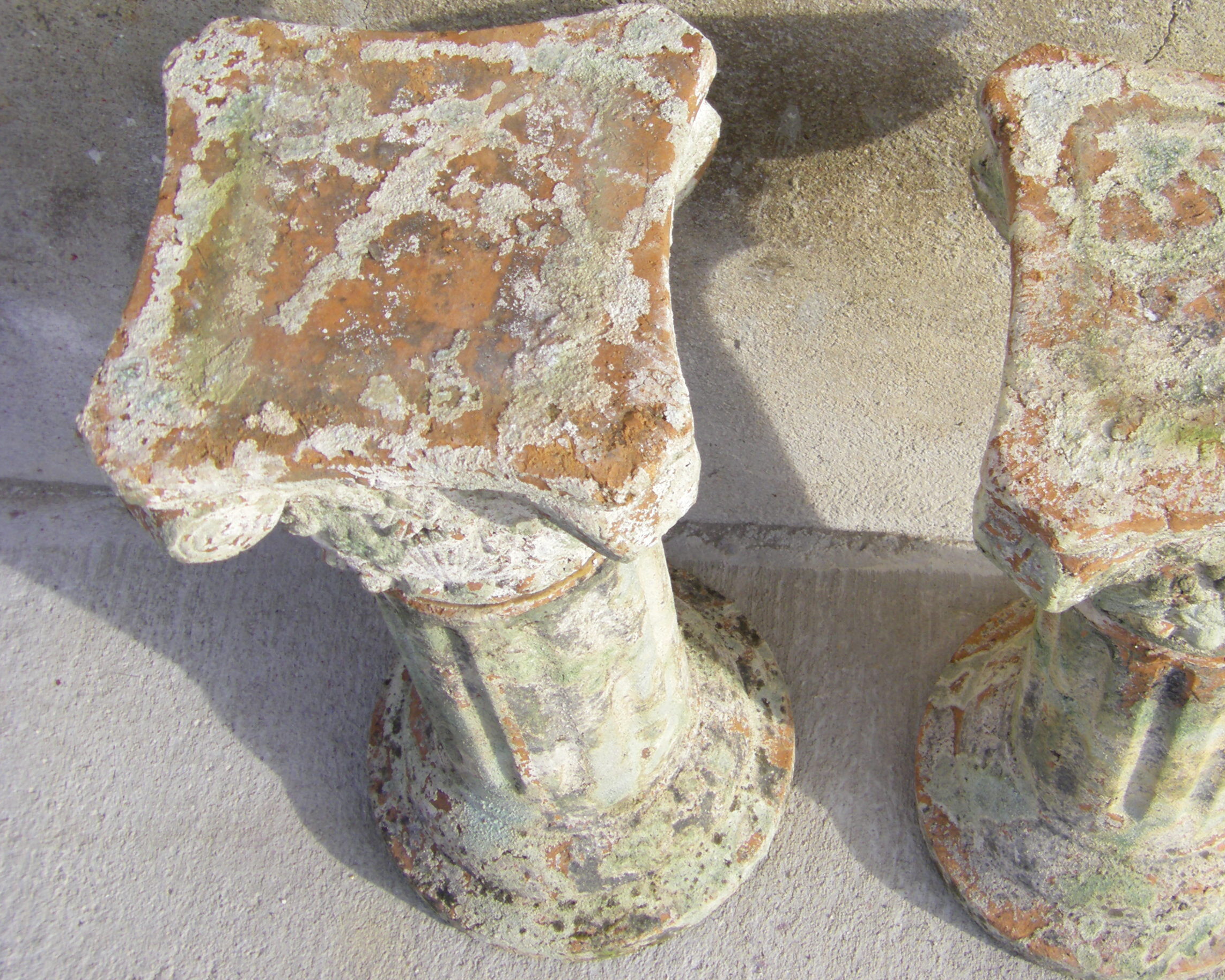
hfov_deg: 35.1
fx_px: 1921
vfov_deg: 28.6
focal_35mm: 53
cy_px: 414
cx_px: 802
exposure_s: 1/160
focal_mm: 6.3
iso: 64
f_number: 3.5
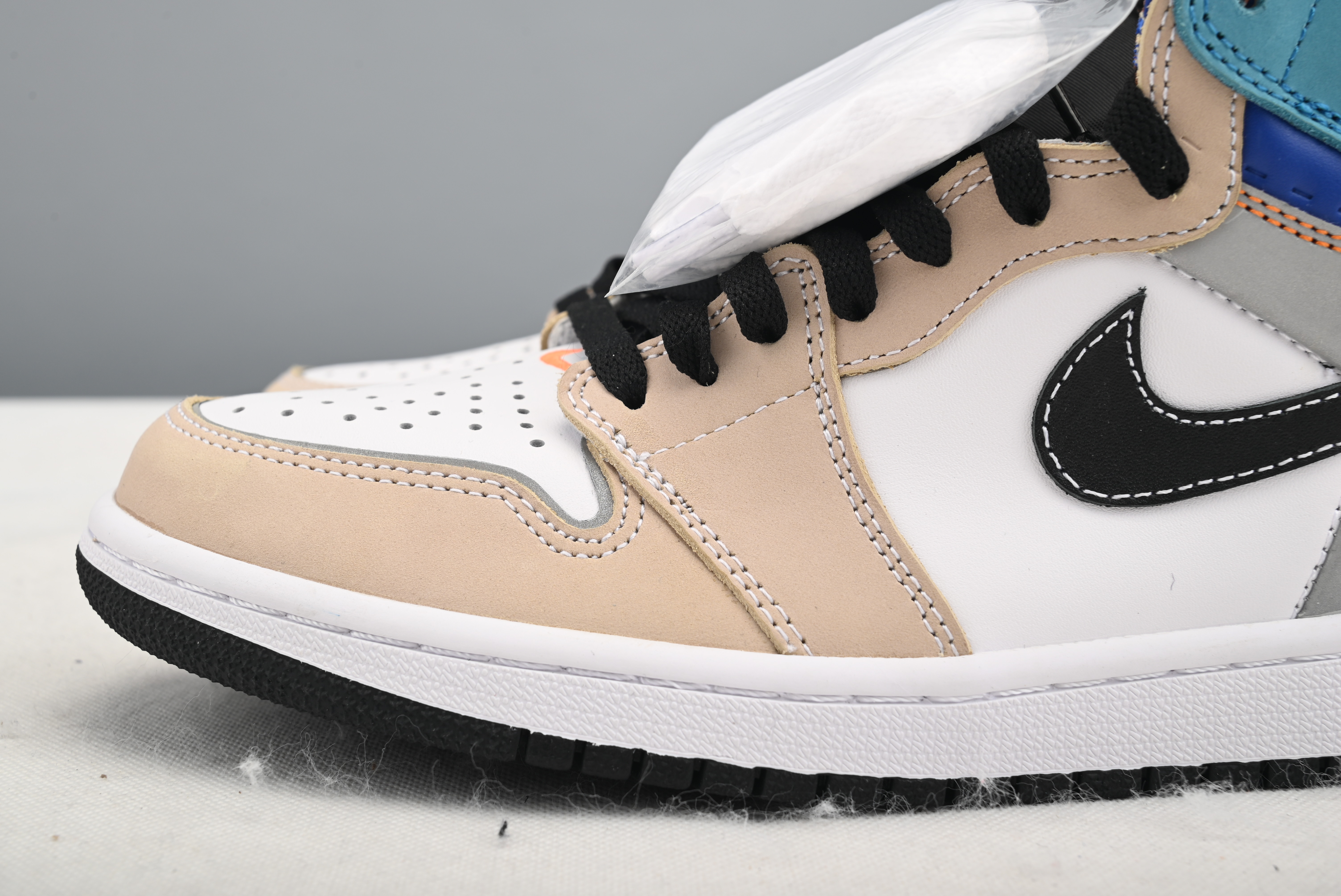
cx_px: 670
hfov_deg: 42.7
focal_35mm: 46
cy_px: 448
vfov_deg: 29.3
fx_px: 1714
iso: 100
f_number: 11
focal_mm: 46
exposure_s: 1/200
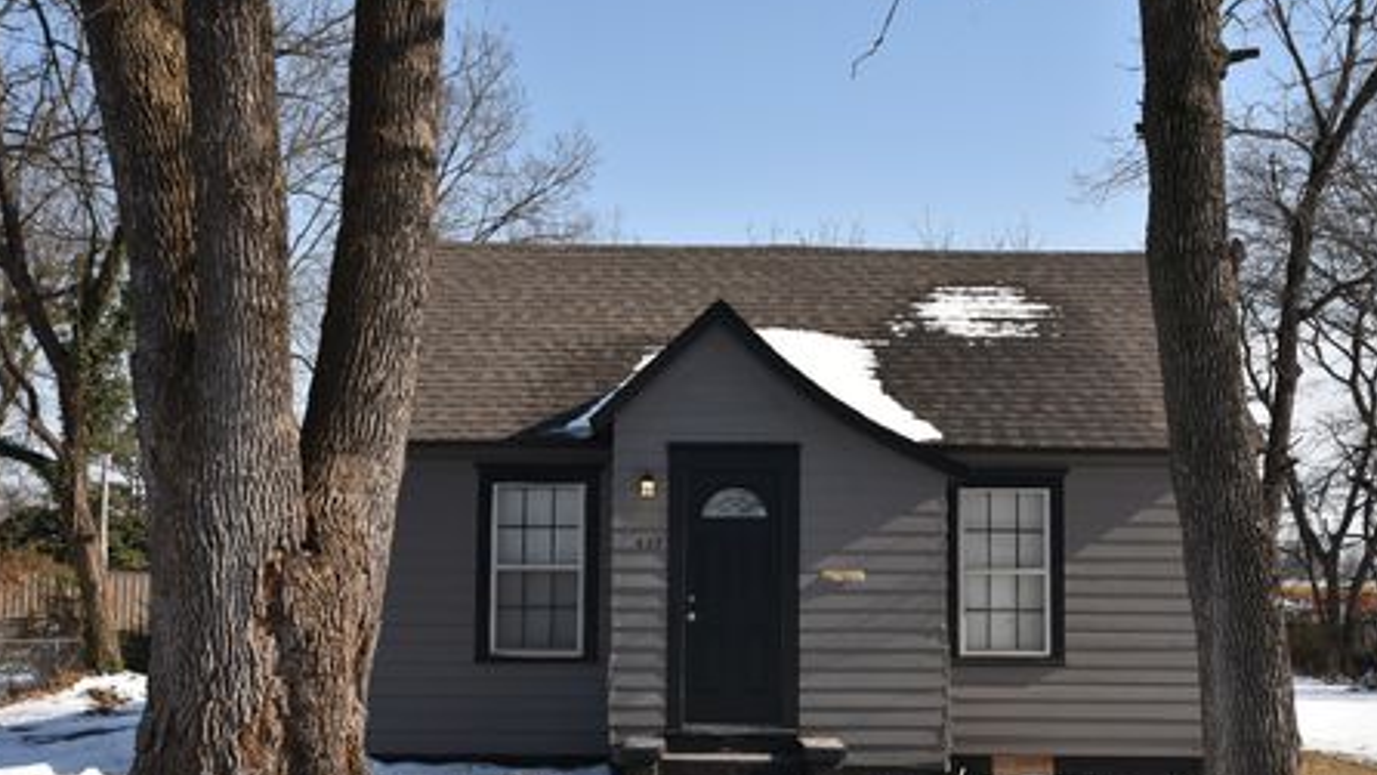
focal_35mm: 47
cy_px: 471
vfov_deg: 25.4
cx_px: 750
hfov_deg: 43.7
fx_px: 1716
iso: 320
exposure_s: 1/500
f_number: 11
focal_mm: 40
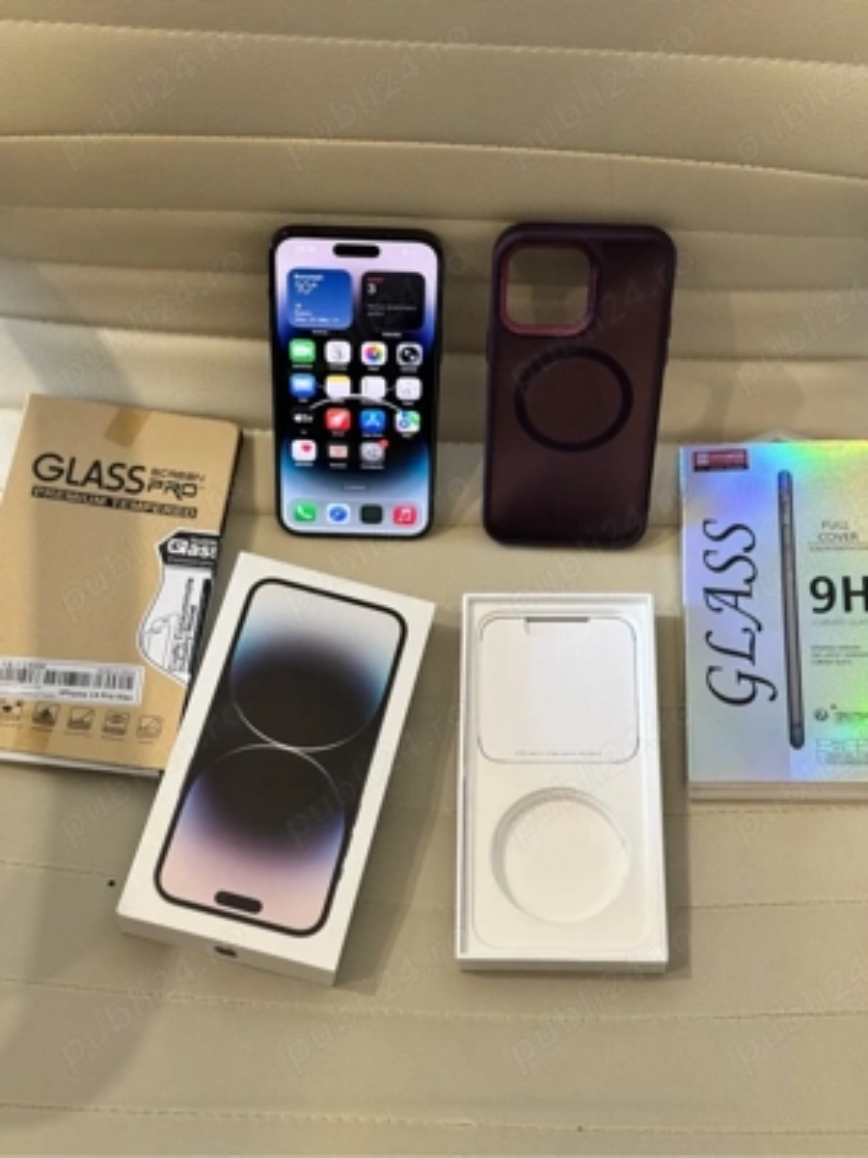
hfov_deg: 30.3
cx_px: 434
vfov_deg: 39.7
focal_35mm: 48
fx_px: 1605
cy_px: 579
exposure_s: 1/60
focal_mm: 6.76
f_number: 1.78
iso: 200
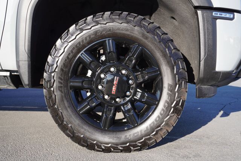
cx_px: 120
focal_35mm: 34
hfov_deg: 55.1
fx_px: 231
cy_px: 80
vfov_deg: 38.4
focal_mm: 23
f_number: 5.6
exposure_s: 1/125
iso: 100
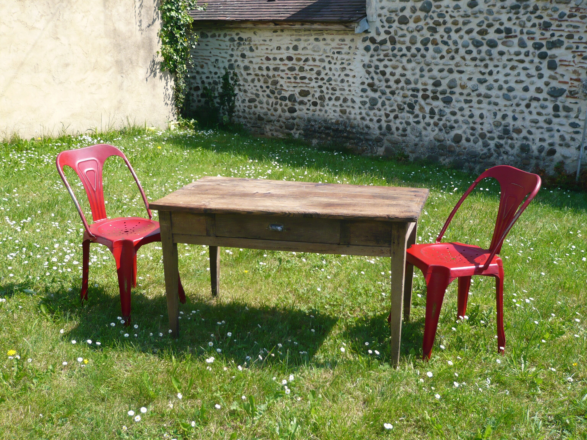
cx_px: 294
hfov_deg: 49.0
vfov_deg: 37.7
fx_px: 644
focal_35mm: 38
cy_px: 220
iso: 100
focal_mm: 6.2
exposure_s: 1/500
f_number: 3.2
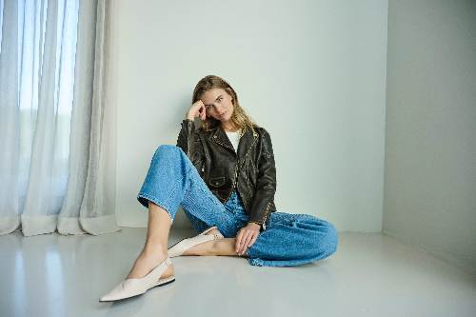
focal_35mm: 24
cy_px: 158
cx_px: 238
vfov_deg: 53.1
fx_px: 317
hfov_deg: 73.8
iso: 400
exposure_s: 1/160
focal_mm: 24
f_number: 4
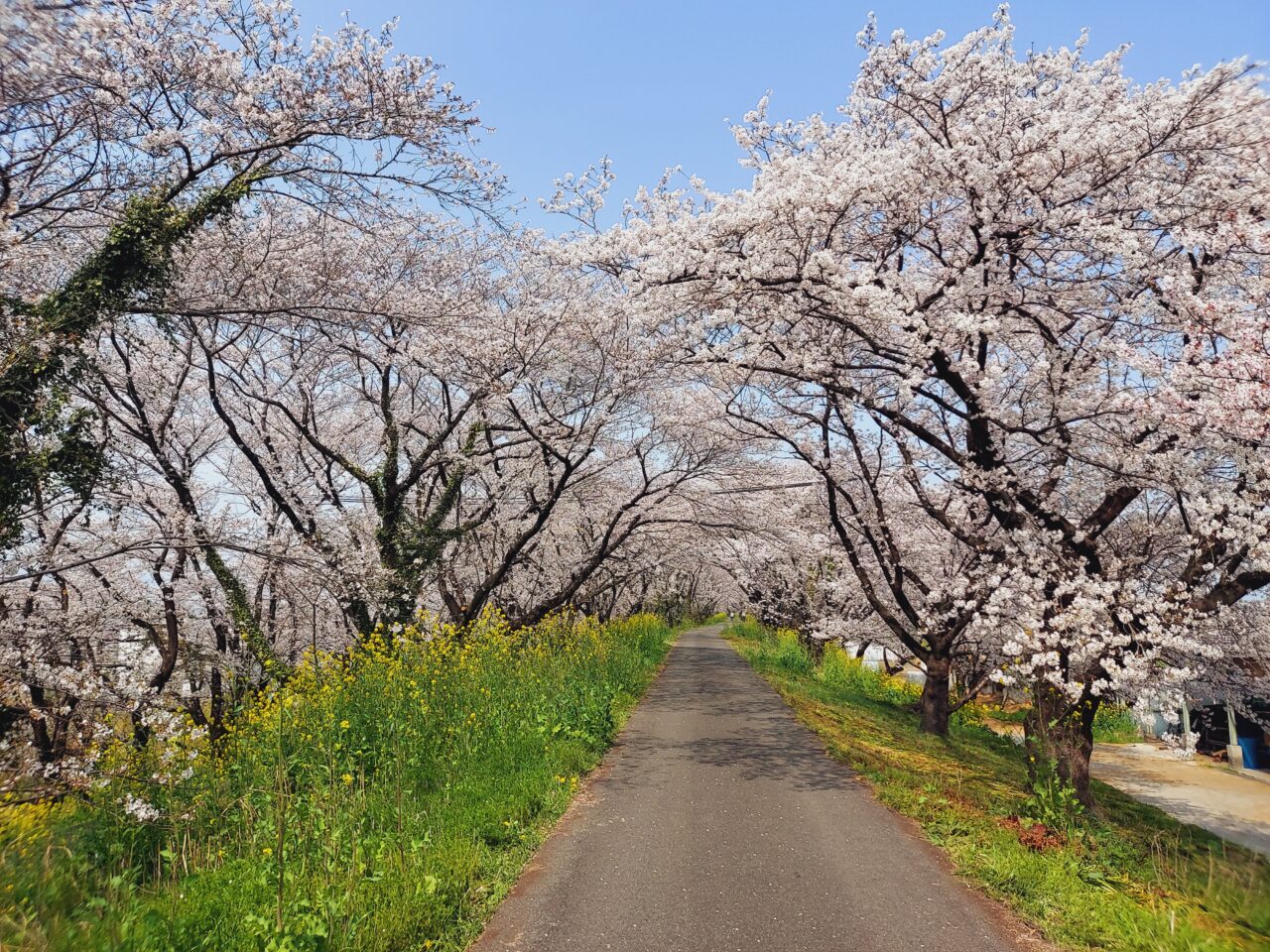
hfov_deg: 69.4
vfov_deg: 54.9
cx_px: 635
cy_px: 476
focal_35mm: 25
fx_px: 917
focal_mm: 4.6
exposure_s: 1/1131
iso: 50
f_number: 2
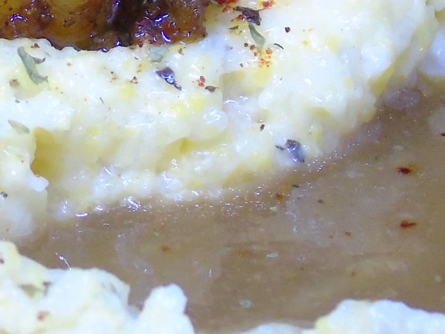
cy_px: 37
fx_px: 3856
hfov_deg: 6.6
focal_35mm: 300
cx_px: 69
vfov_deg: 4.9
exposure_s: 1/25
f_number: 4.7
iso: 400
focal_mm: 13
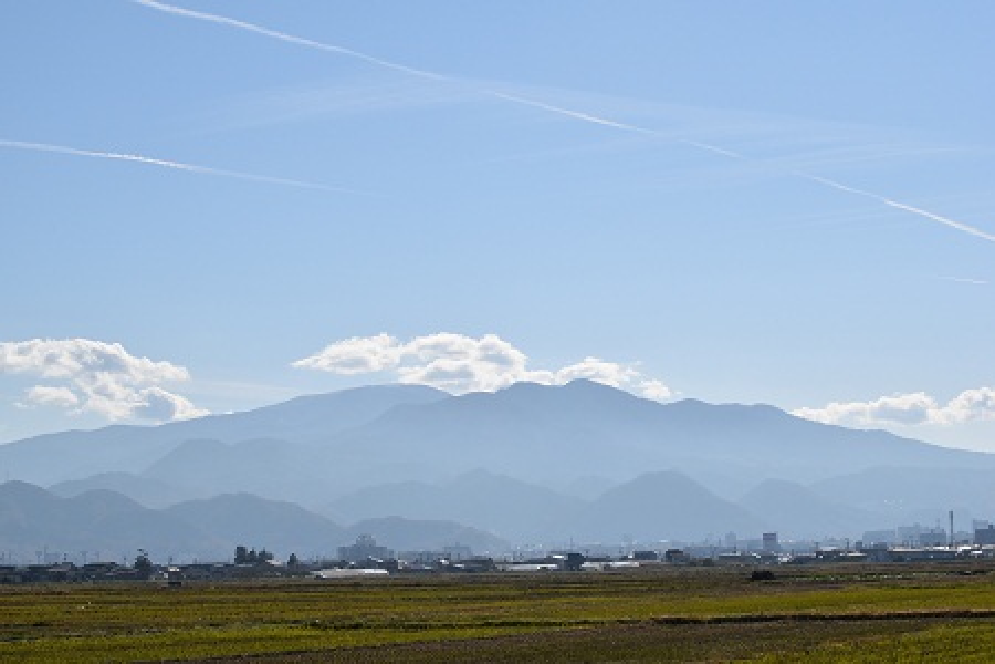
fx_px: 2280
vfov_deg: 16.6
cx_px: 498
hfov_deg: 24.6
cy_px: 332
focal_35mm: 82
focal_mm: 55
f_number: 13
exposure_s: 1/640
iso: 200
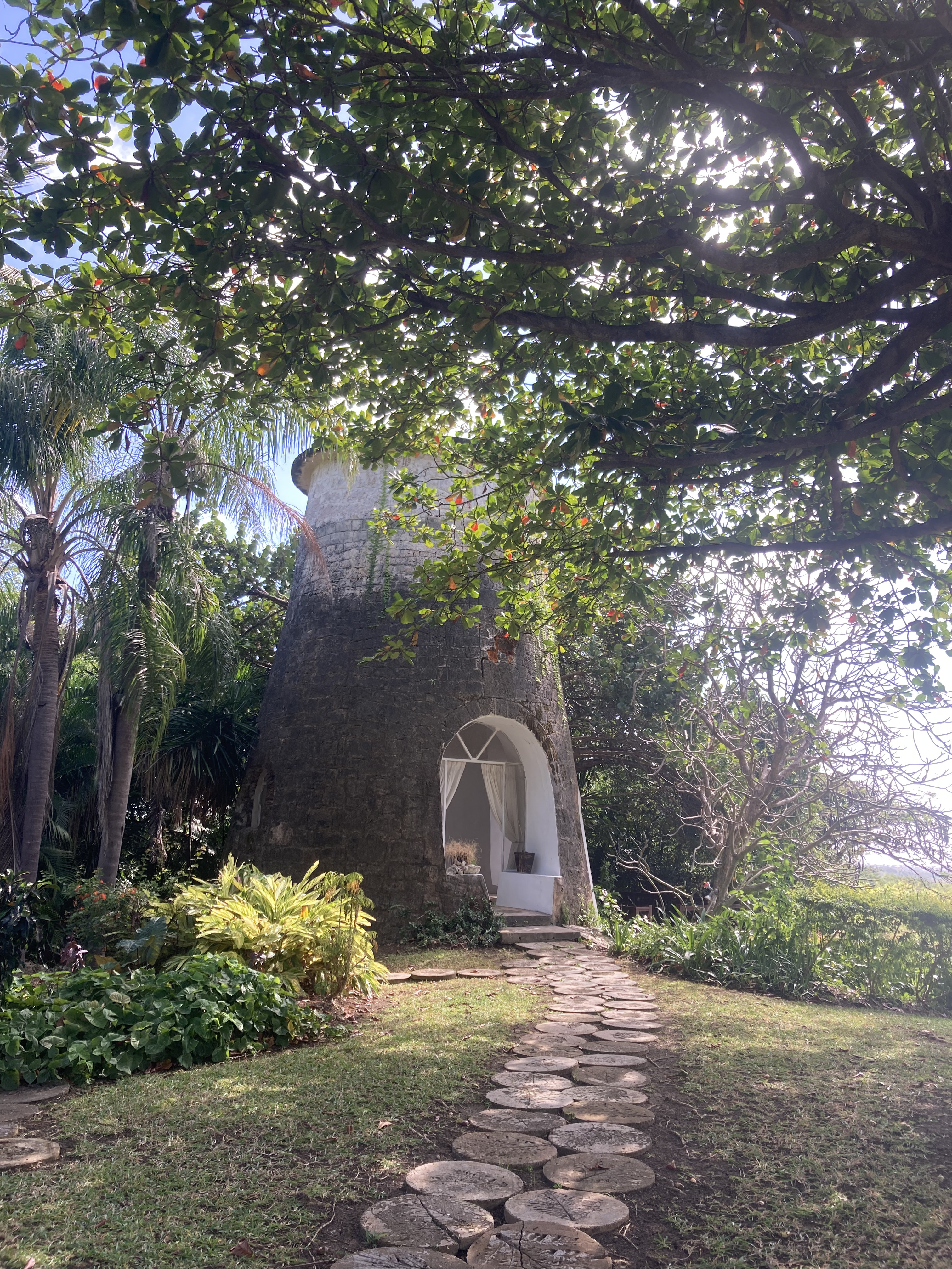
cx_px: 476
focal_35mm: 28
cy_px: 634
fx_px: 1027
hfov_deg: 49.7
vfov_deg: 63.4
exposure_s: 1/217
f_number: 1.8
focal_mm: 3.99
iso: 20
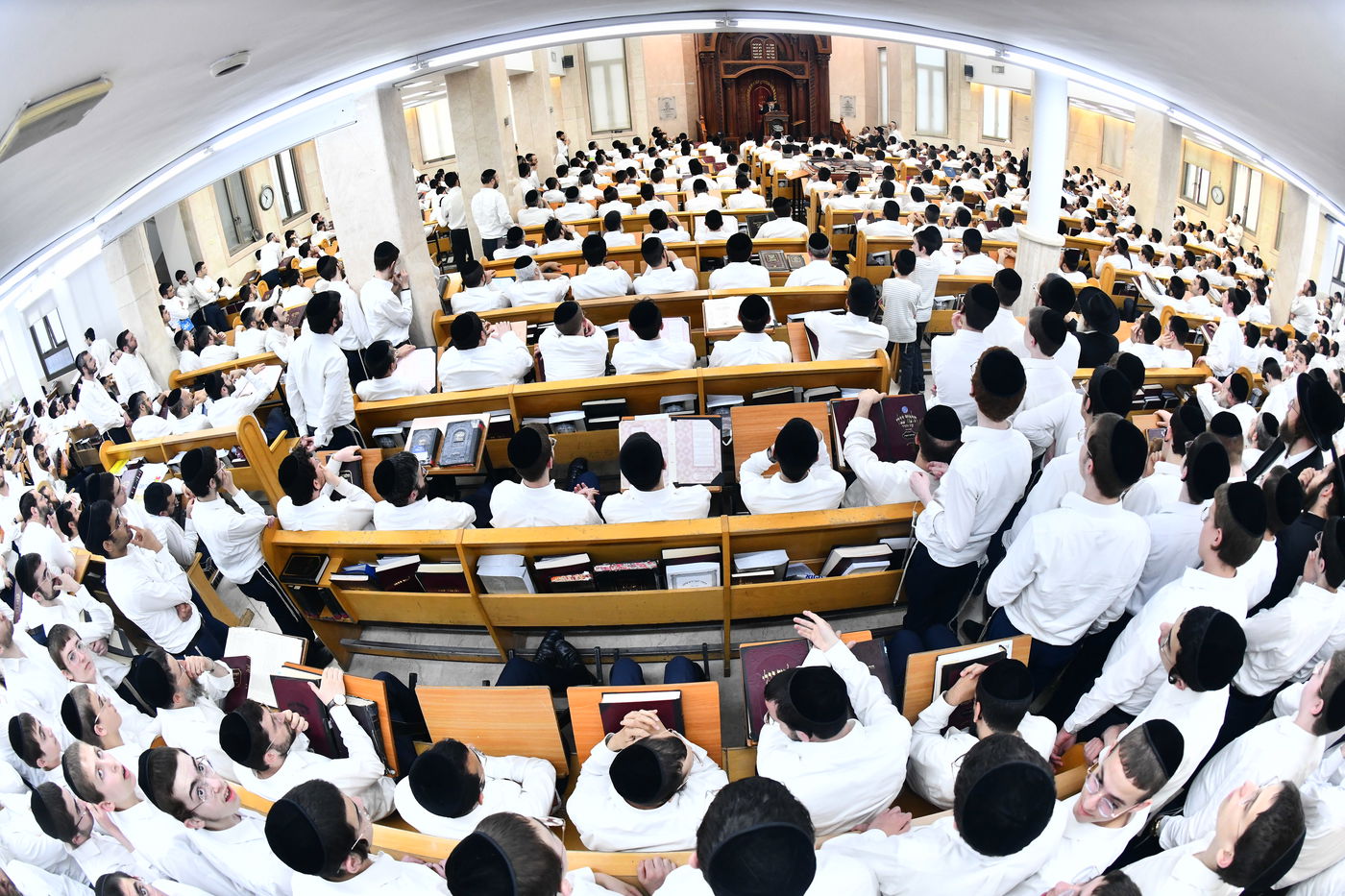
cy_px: 448
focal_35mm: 16
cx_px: 672
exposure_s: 1/160
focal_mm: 16
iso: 1600
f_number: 5.6
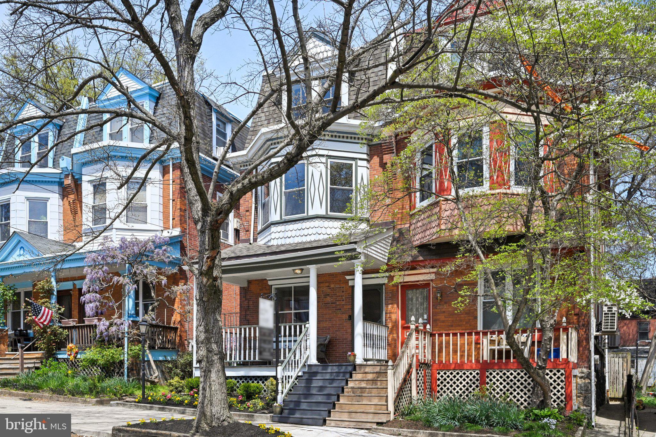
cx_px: 328
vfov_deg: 43.6
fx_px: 547
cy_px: 218
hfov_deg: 61.9
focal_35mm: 30
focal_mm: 30
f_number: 8
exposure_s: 1/1600
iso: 800
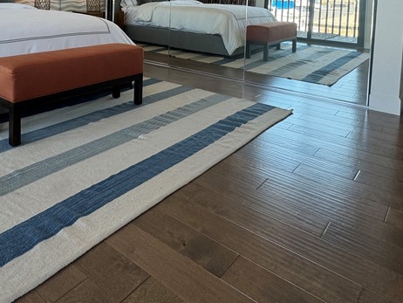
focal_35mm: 31
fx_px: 361
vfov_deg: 40.5
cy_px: 8
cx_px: 98
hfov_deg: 55.4
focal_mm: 2.22
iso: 80
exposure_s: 1/120
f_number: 2.2
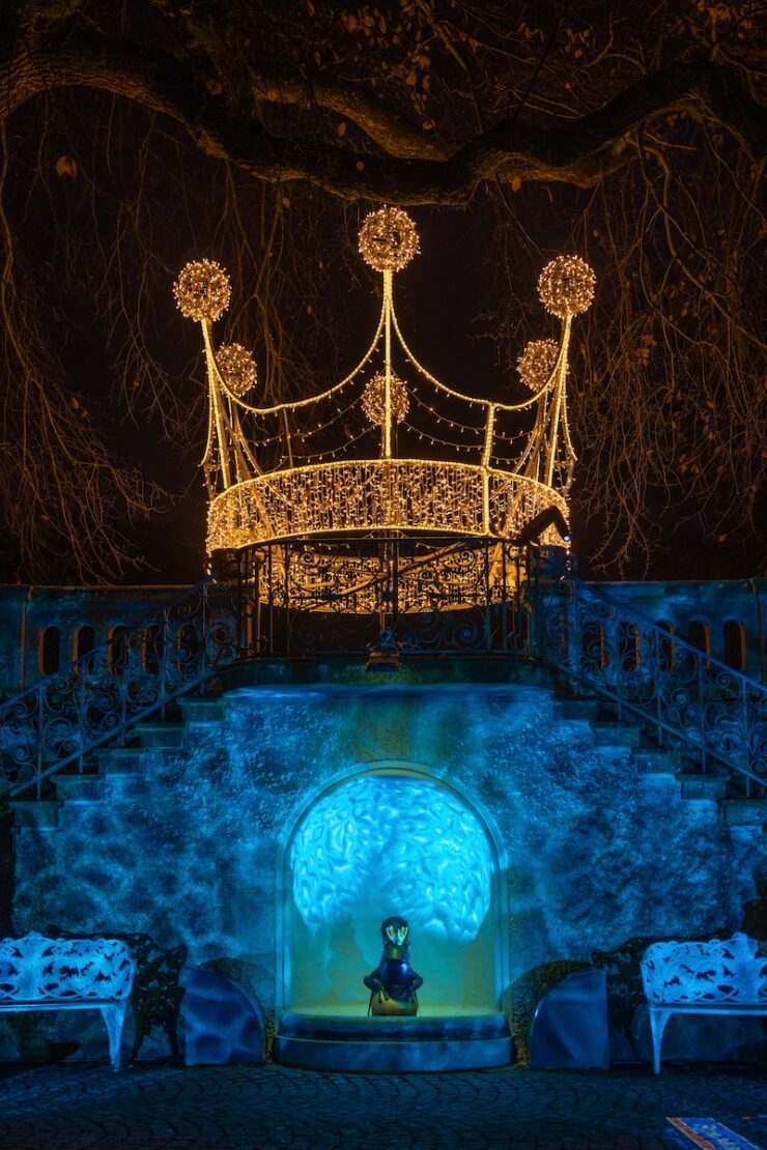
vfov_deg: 44.9
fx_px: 1393
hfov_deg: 30.8
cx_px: 384
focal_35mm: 44
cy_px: 575
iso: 320
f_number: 3.5
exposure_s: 1/50
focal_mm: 43.6
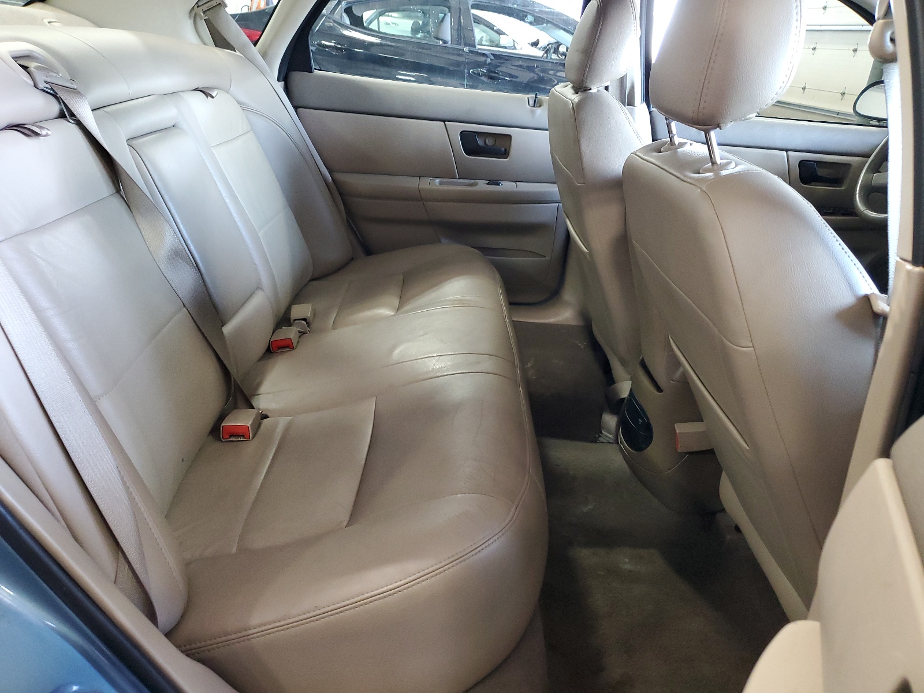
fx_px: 694
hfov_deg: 67.3
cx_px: 462
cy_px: 346
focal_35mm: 26
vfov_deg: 53.1
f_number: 1.5
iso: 300
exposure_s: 1/60.2
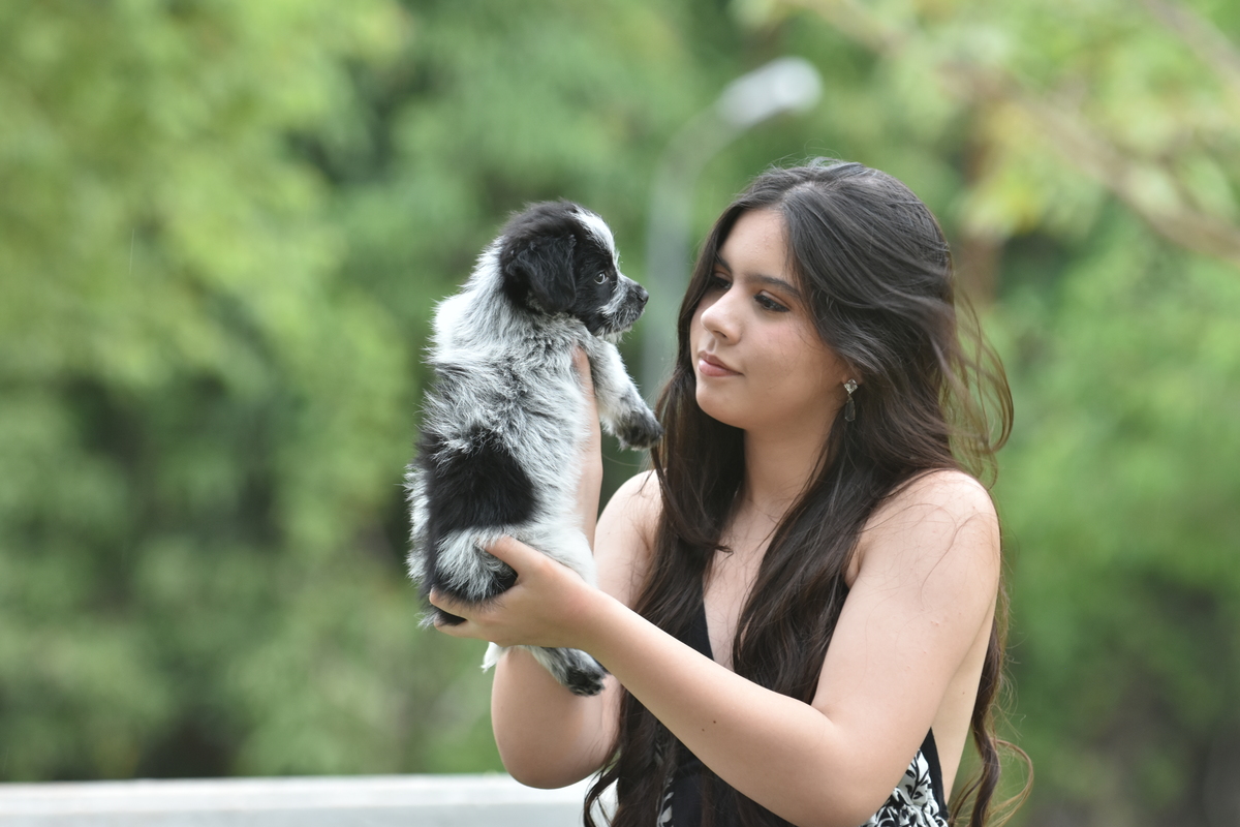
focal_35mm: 255
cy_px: 414
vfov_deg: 5.4
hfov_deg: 8.1
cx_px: 620
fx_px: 8783
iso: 500
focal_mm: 170
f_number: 5
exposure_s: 1/125
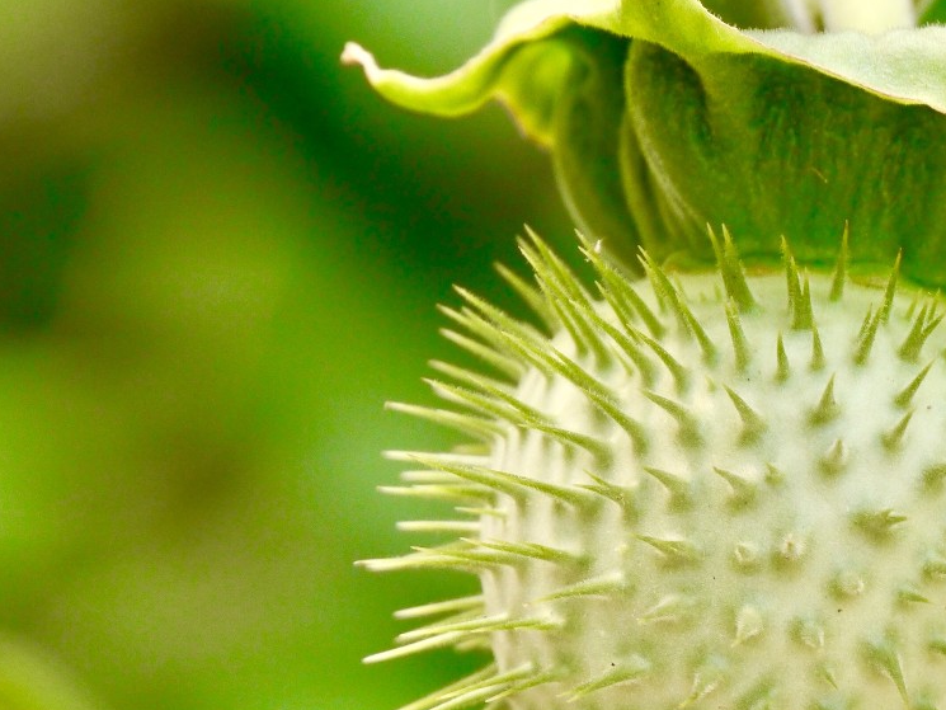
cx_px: 664
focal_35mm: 541
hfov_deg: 3.7
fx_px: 14787
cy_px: 552
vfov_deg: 2.7
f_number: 5.6
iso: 500
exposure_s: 1/250
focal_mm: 126
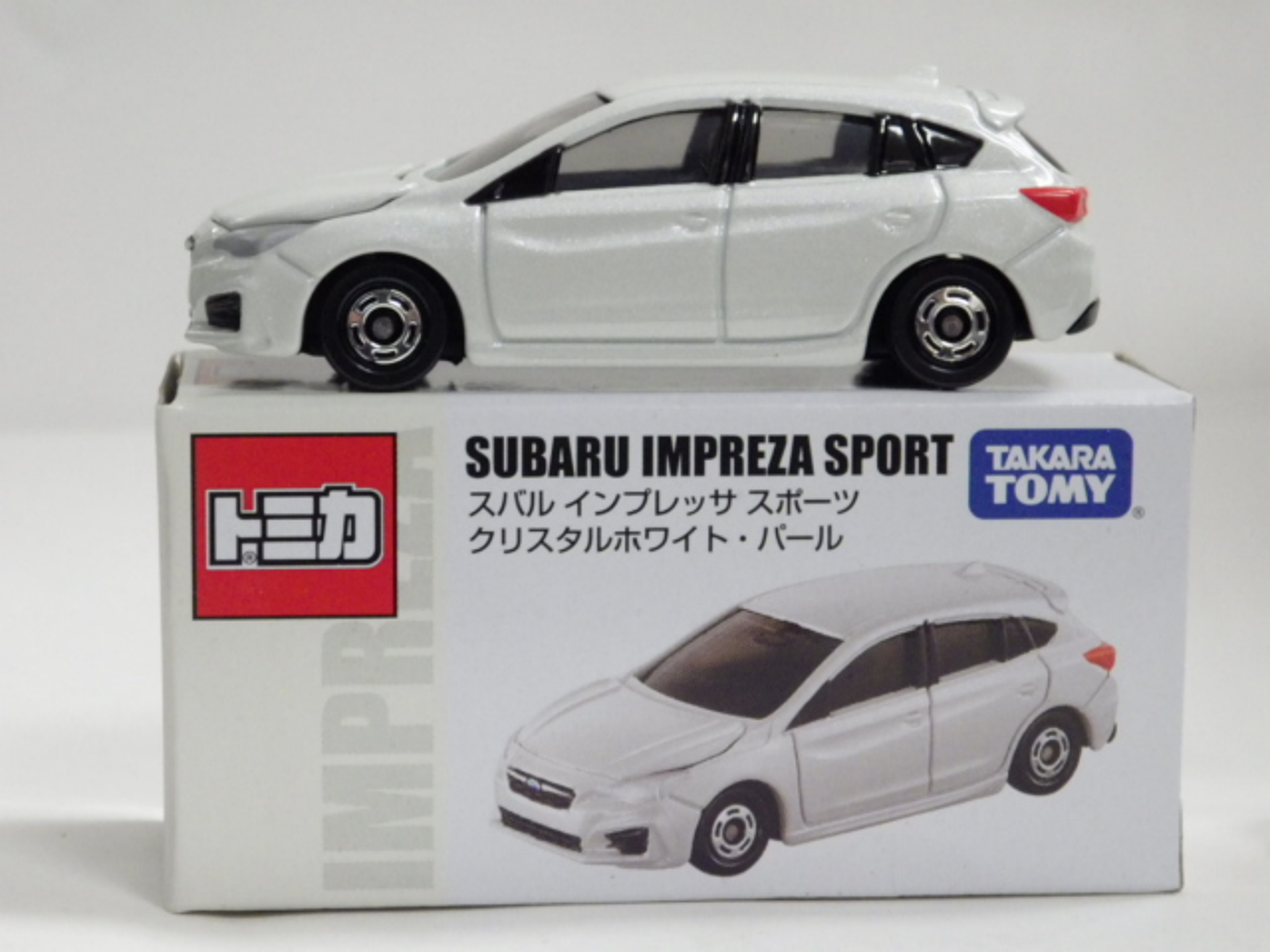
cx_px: 635
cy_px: 476
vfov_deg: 14.4
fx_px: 3779
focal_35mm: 103
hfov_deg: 19.1
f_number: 4.6
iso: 800
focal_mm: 18.4
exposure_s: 1/45
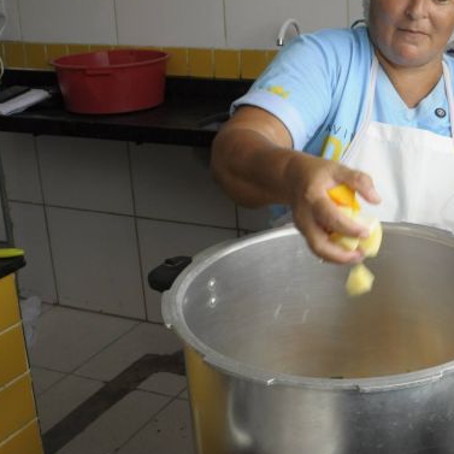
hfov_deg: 30.3
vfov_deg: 31.5
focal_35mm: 54
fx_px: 801
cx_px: 408
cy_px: 172
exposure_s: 1/100
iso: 1000
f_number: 13
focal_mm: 20
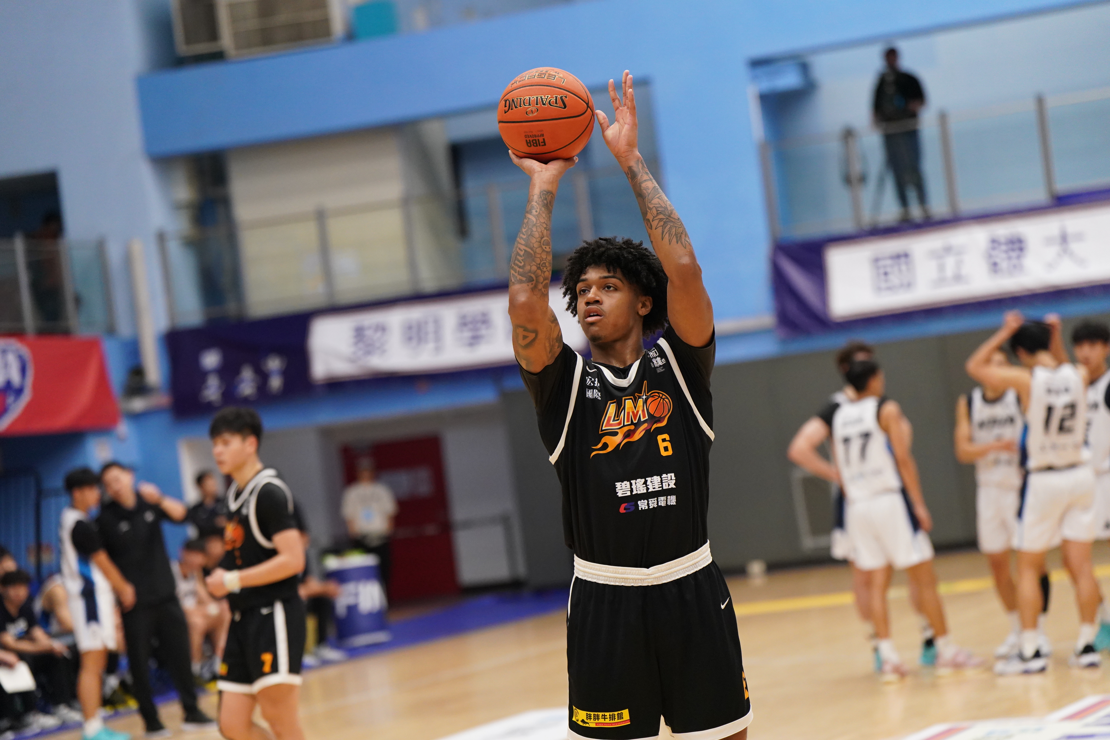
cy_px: 370
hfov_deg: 16.5
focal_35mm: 124
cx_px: 555
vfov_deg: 11.1
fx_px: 3823
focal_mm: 124
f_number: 2.8
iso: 3200
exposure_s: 1/2000
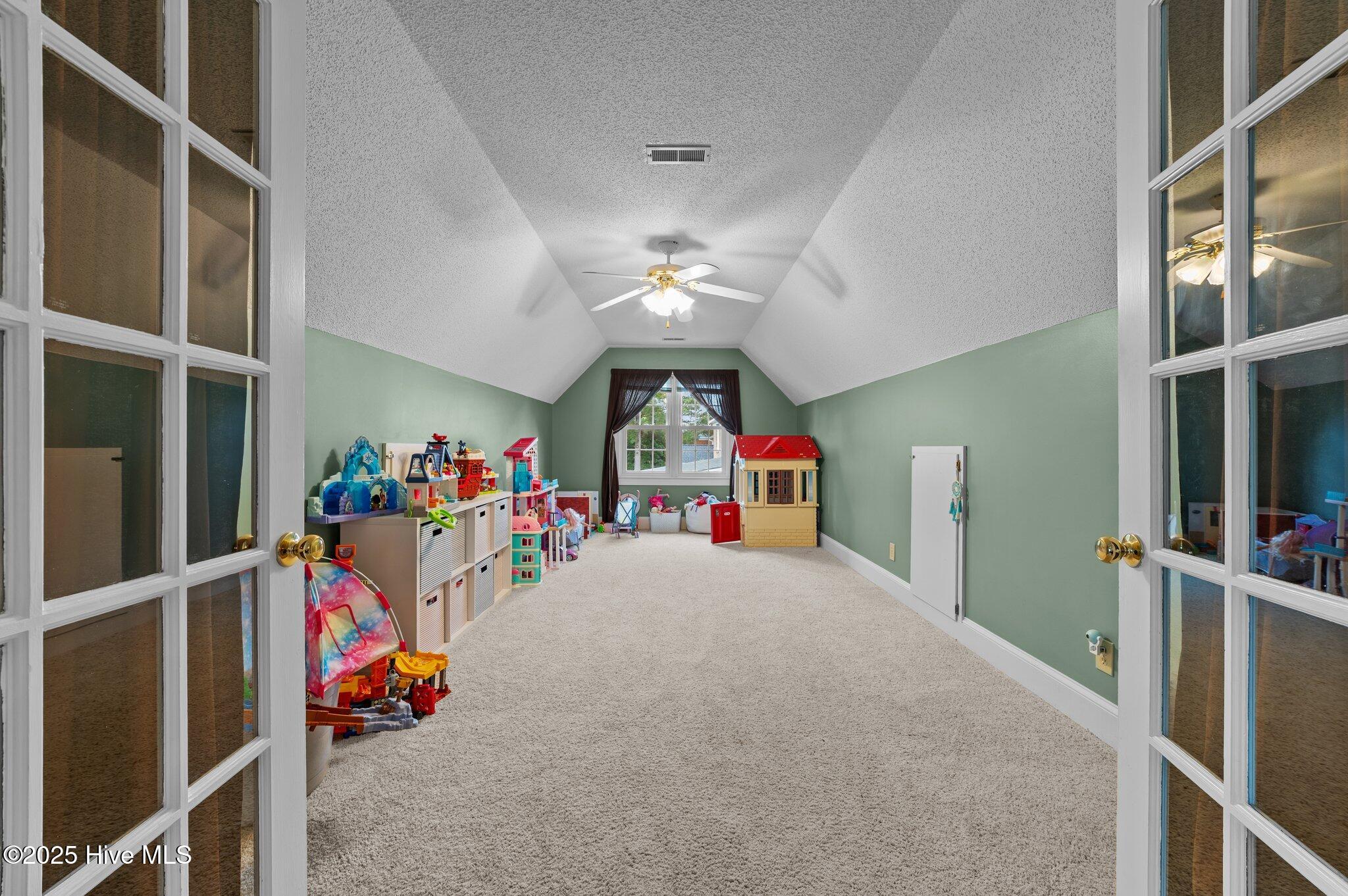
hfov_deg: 104.3
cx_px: 674
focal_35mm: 14
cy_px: 448
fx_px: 524
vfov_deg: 81.1
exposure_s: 1
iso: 250
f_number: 8
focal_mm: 14
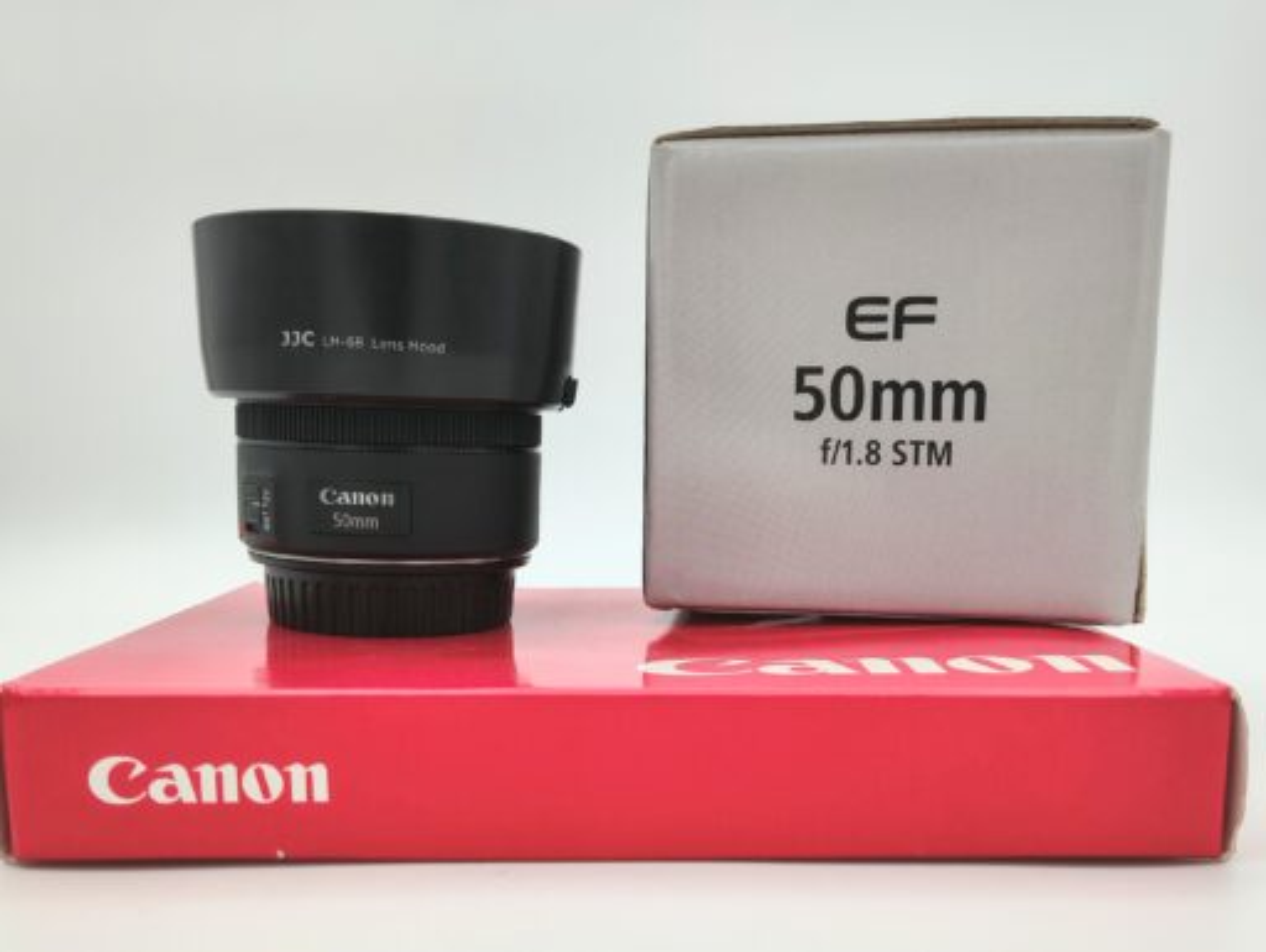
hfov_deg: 71.5
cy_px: 476
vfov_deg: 56.9
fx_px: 879
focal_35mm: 24
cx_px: 633
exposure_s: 1/577
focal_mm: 5.56
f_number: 1.8
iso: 100
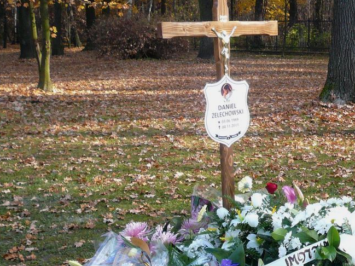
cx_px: 298
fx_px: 758
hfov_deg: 25.8
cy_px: 260
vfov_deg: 19.4
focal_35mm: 74
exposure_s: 1/200
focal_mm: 5.2
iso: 100
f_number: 2.9
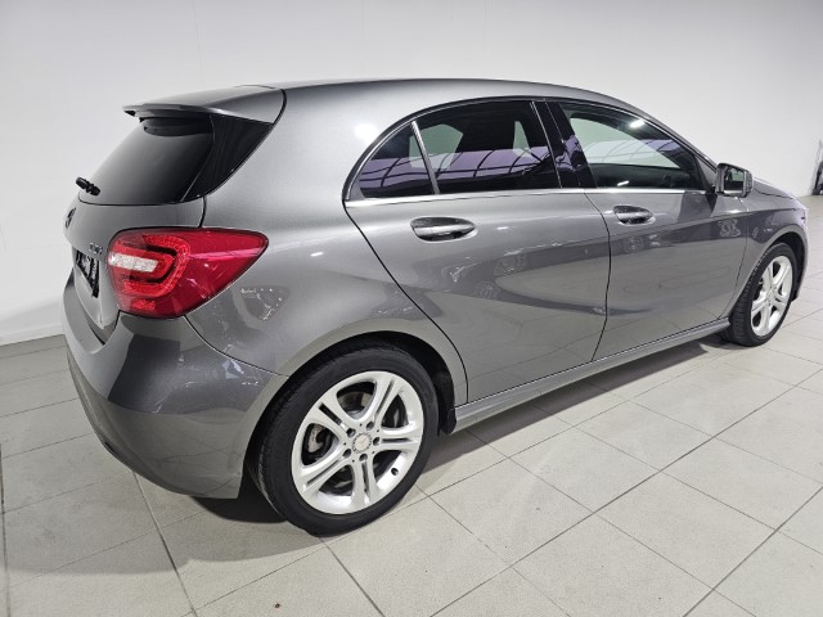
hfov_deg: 73.9
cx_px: 412
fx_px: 547
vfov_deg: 58.9
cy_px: 308
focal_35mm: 23
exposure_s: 1/180
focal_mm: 6.3
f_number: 1.7
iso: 250
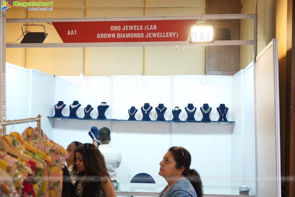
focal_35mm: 44
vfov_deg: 30.5
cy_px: 98
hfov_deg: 44.5
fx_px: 361
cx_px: 148
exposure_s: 1/160
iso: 640
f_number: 5
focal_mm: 44
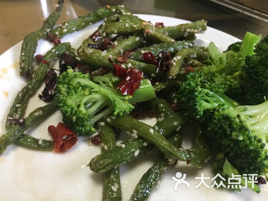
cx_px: 134
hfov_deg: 61.7
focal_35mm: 29
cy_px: 100
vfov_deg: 48.2
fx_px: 225
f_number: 2.2
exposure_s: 1/17
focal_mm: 4.15
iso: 80
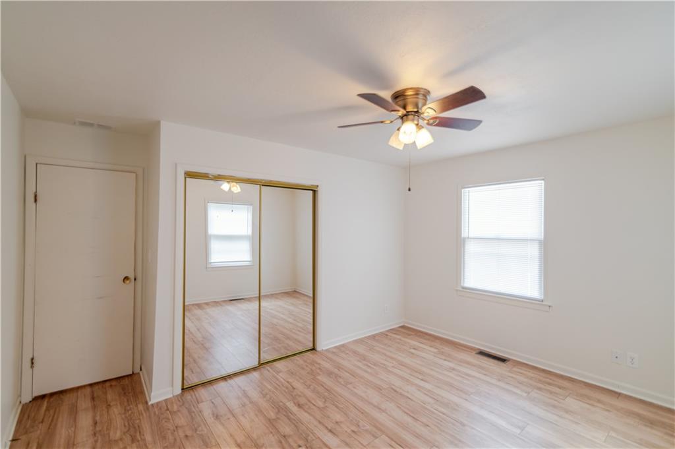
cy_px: 224
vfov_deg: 73.7
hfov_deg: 96.8
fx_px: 300
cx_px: 338
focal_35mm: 16
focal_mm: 16
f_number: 2.8
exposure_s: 1/160
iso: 250
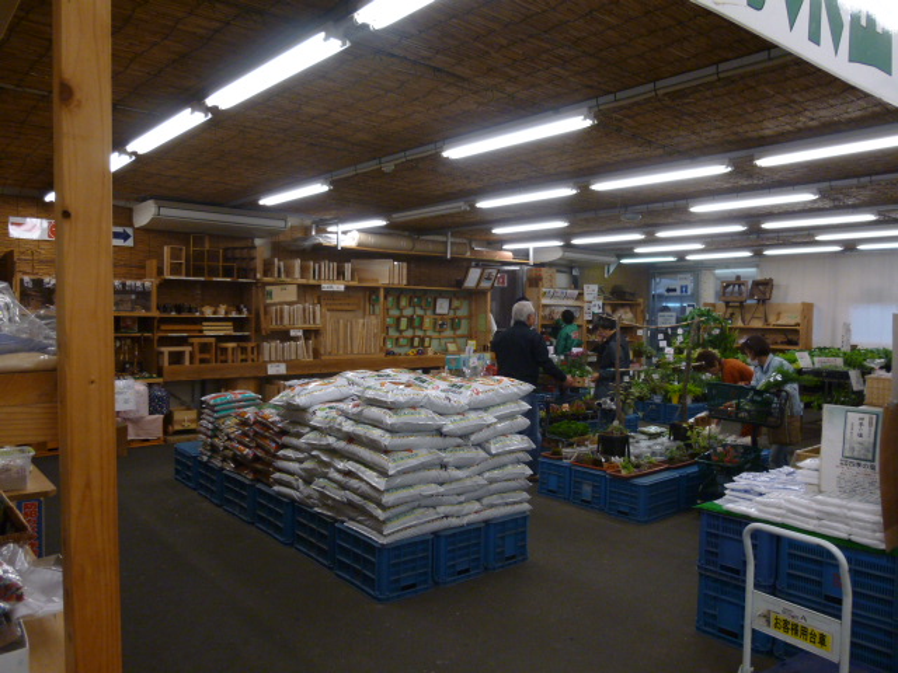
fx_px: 649
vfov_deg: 54.9
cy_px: 336
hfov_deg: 69.4
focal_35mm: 25
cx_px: 449
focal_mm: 4.5
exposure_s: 1/60
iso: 160
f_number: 3.1
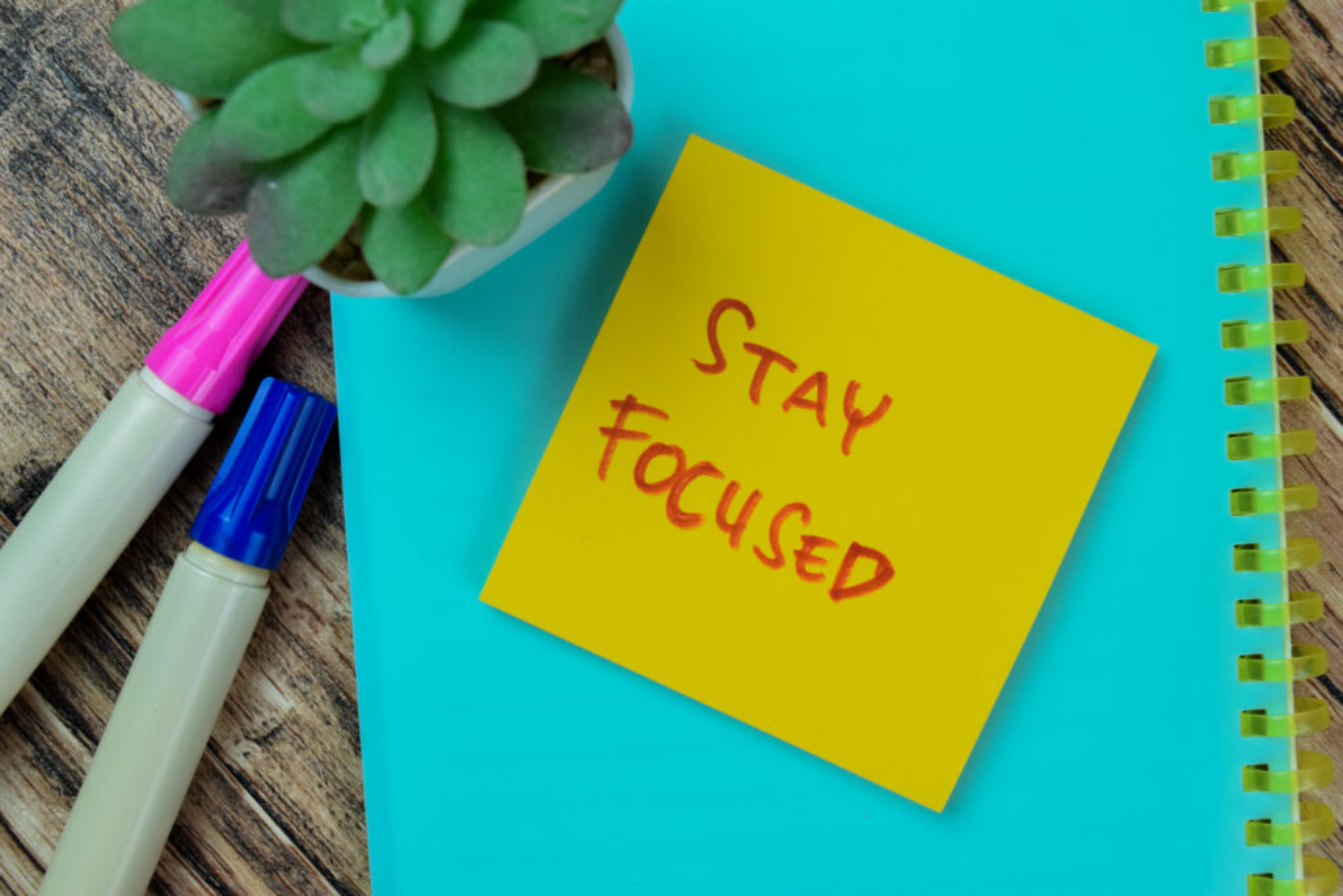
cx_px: 672
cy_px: 448
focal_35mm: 42
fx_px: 1567
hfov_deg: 46.4
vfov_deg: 31.9
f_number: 7.1
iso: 800
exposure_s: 1/100
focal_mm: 28
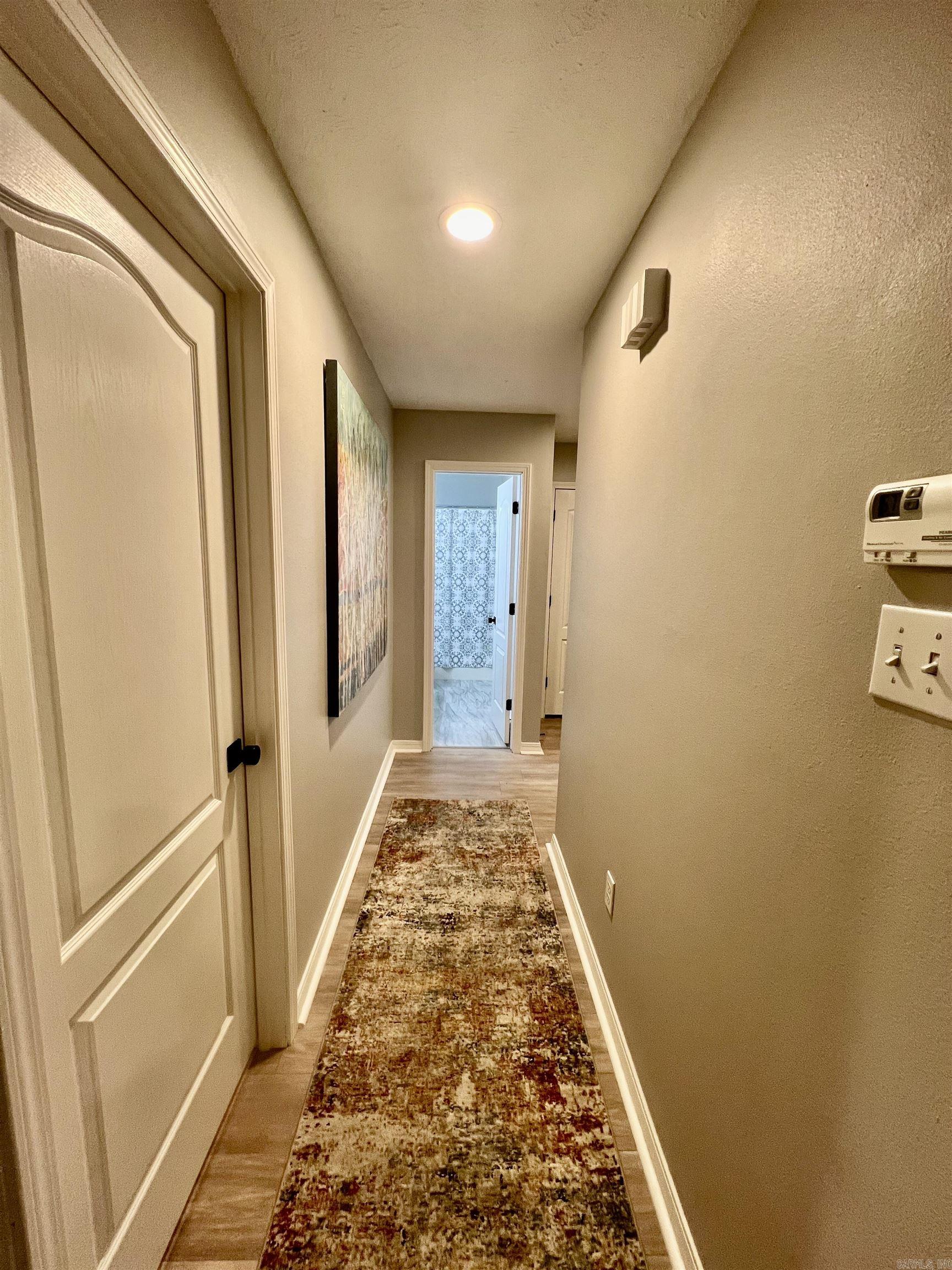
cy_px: 635
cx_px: 476
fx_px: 477
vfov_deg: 106.2
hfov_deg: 89.9
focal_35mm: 13
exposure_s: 1/60
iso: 160
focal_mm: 1.57
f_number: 1.8
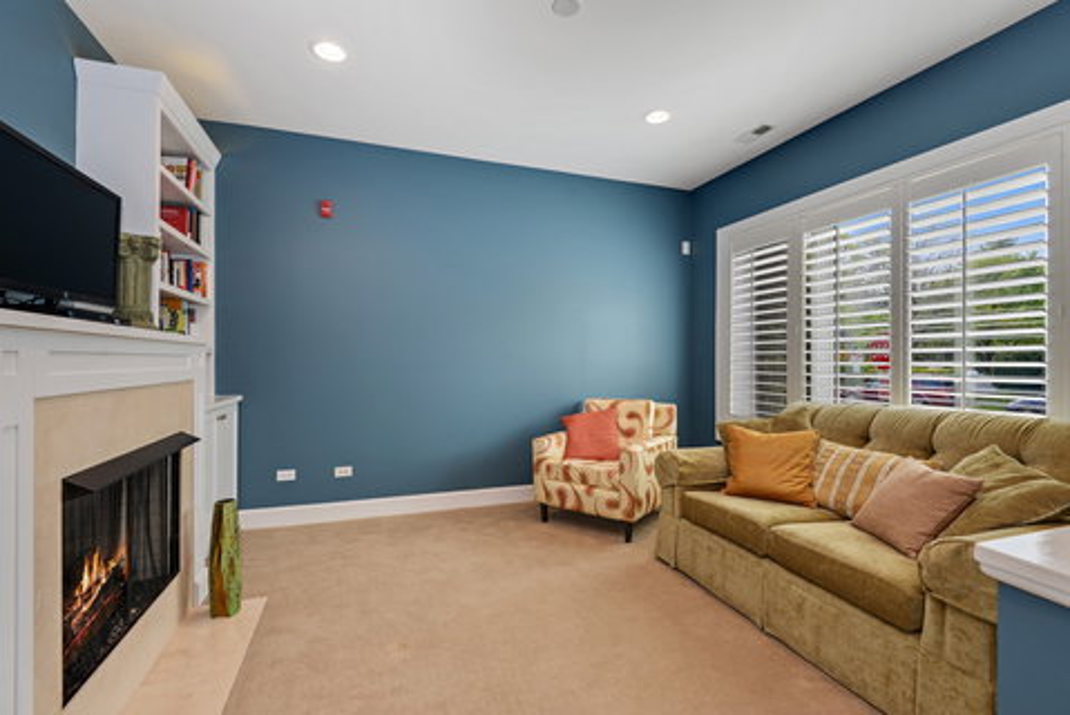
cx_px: 535
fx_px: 476
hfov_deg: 96.7
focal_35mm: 16
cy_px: 358
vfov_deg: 73.8
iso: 200
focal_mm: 16
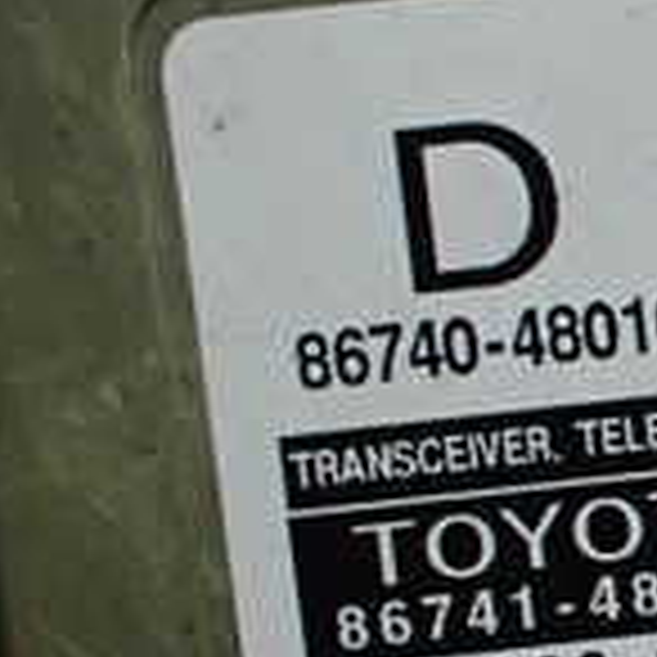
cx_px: 1184
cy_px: 459
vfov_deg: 15.9
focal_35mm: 109
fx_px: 2341
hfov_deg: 14.1
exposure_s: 1/125
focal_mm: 5.4
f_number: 2.3
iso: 250
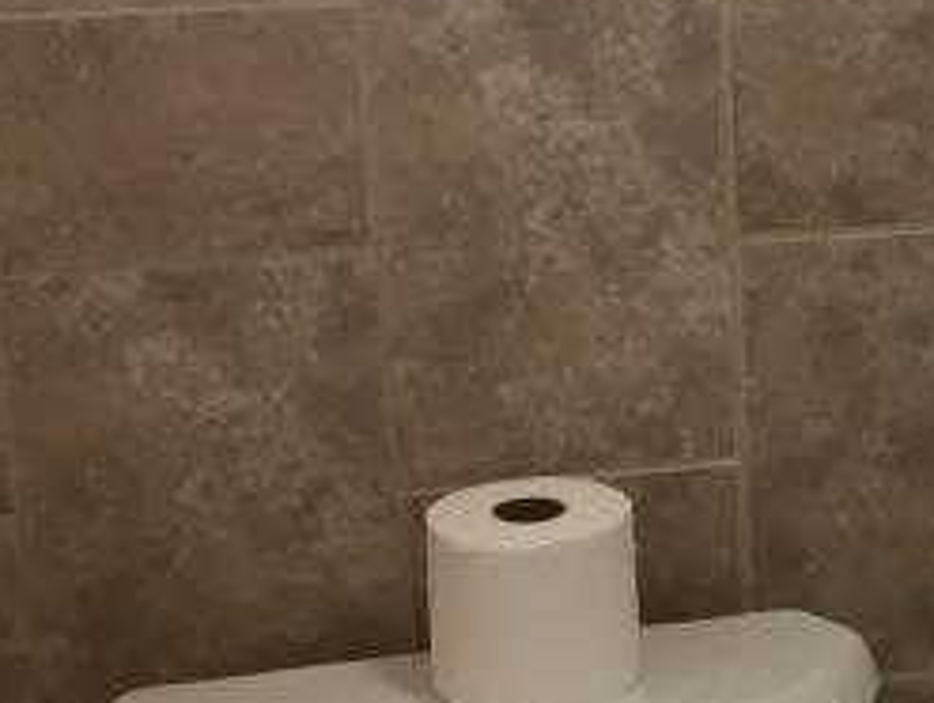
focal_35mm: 120
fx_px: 3243
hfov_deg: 14.6
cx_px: 1618
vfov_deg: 12.4
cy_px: 367
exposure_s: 1/30
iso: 32
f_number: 2.2
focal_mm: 4.15
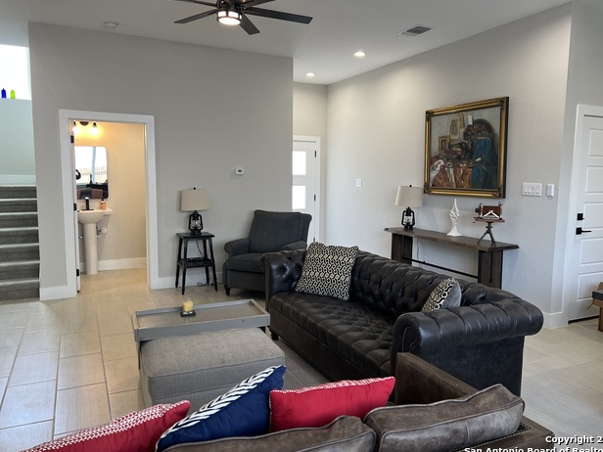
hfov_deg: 65.3
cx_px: 310
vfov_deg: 51.4
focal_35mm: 27
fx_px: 470
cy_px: 222
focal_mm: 5.7
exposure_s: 1/120
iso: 100
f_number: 1.5
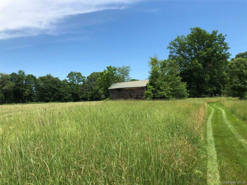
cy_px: 92
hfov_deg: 63.4
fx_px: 200
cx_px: 124
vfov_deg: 49.7
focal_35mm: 28
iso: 20
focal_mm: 3.99
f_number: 1.8
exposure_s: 1/1567
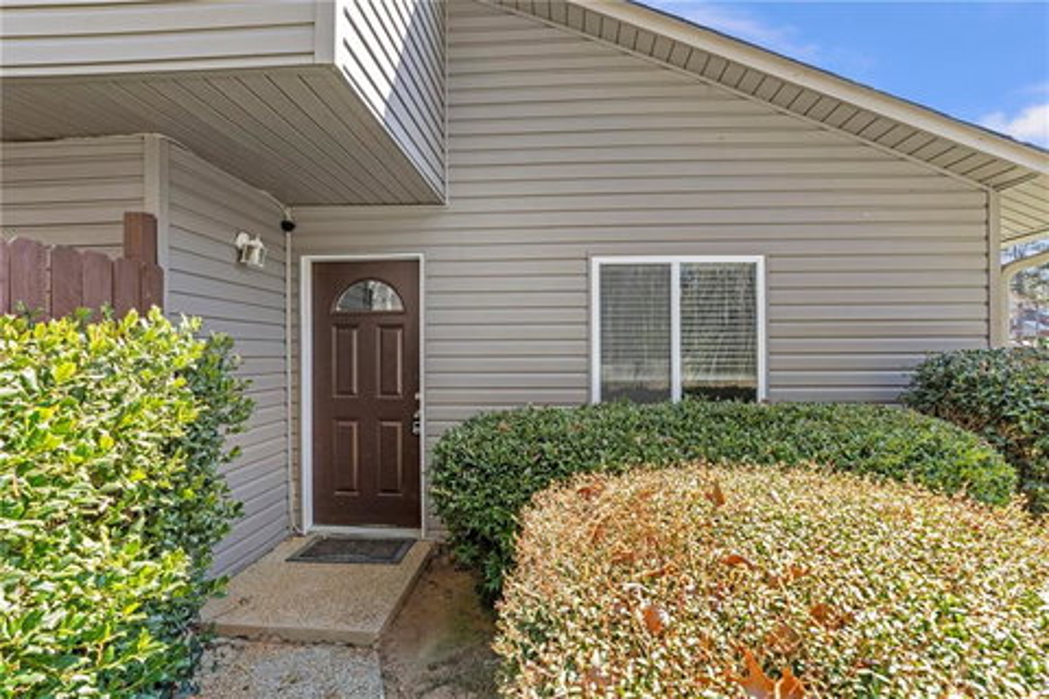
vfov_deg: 70.4
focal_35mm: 17
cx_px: 524
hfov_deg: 93.3
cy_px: 350
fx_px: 495
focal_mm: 17
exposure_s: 1/200
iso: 400
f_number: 8
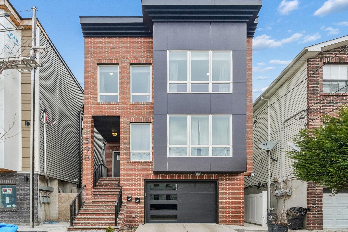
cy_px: 119
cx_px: 164
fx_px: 164
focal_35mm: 17
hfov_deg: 93.2
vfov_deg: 70.4
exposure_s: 1/160
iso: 400
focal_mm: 16
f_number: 8
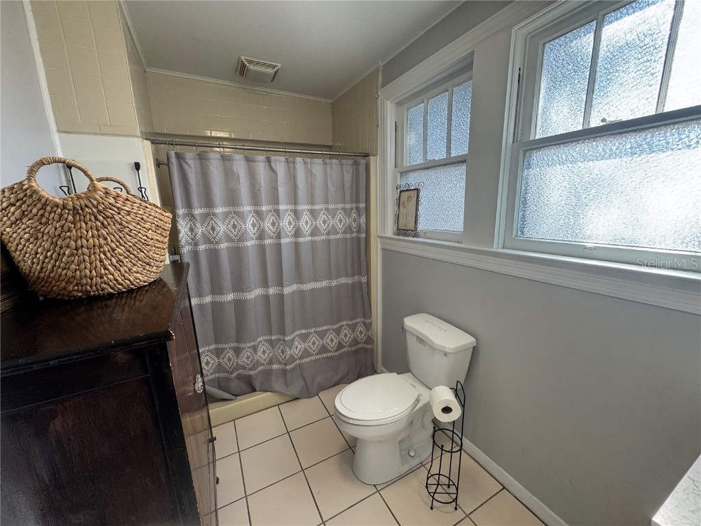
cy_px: 263
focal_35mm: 14
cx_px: 350
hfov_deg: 102.1
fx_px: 284
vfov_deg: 85.7
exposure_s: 1/120
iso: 100
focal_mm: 2.22
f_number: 2.2
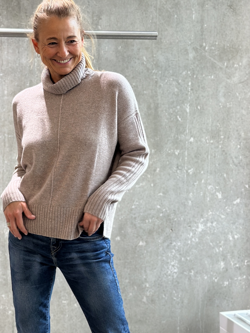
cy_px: 222
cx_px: 42
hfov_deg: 17.6
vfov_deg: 23.5
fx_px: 799
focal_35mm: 83
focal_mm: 6.86
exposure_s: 1/100
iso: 160
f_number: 1.78
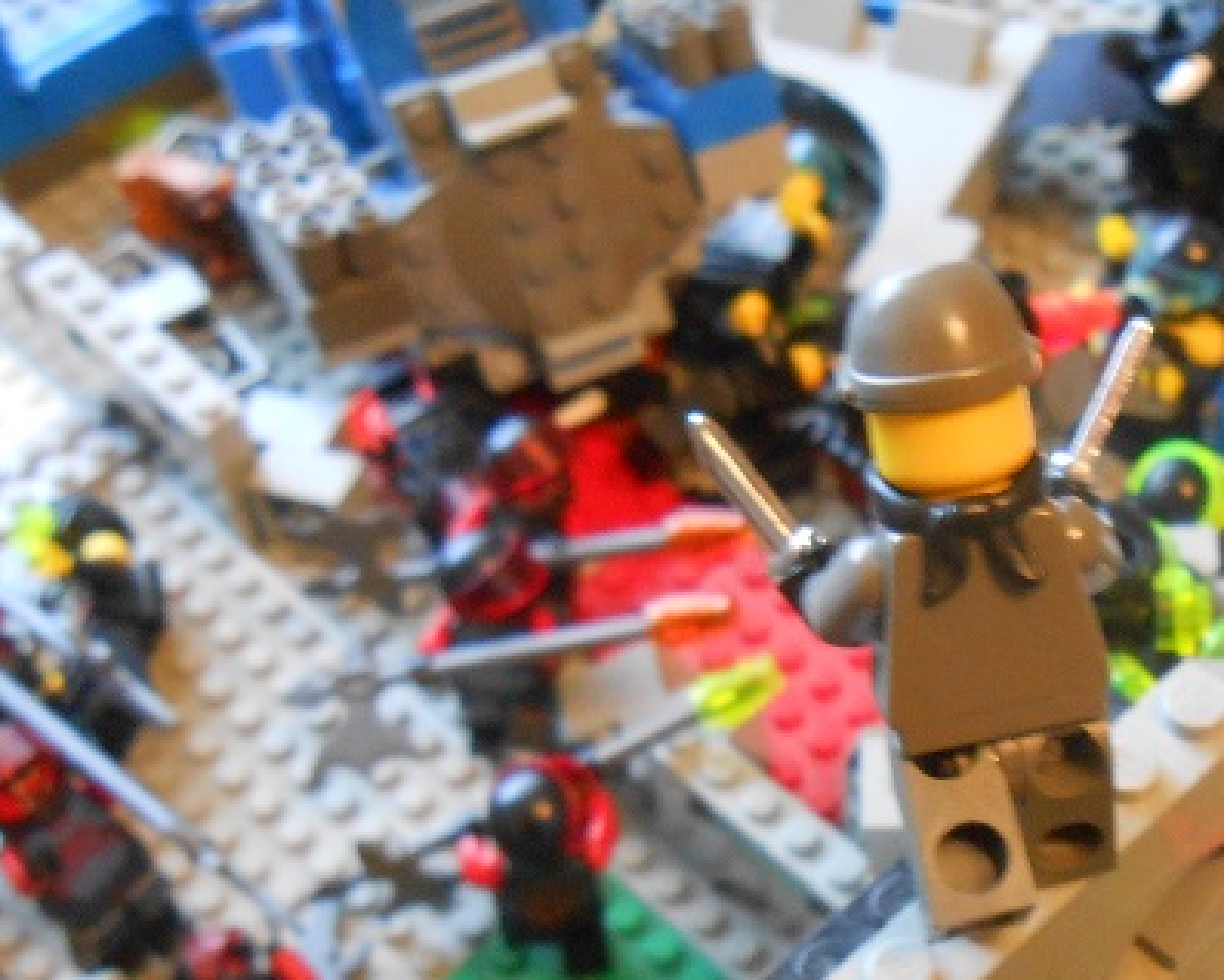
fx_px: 2138
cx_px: 940
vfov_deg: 25.2
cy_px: 835
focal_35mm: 59
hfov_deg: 31.3
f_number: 3.8
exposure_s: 1/3
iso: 400
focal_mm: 5.3
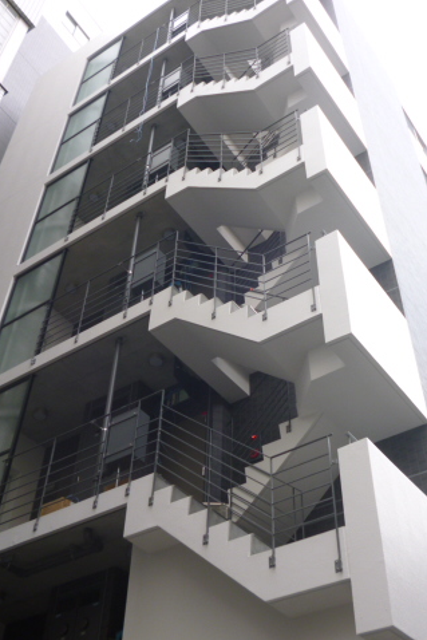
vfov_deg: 49.5
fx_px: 693
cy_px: 320
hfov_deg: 34.2
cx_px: 248
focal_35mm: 39
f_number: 3.1
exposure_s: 1/125
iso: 100
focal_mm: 5
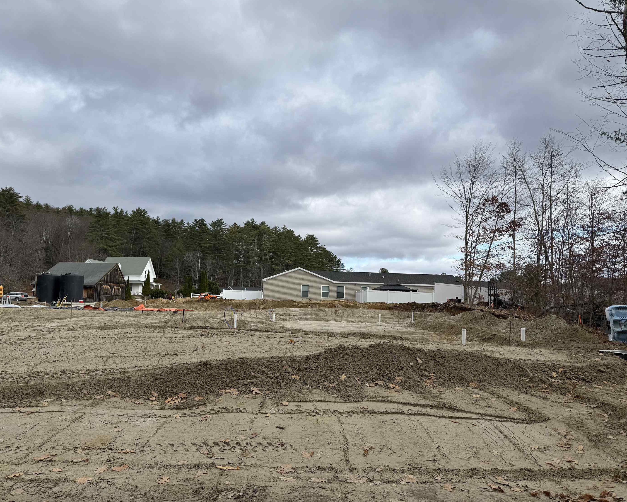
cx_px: 302
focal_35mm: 26
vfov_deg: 54.9
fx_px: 482
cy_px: 257
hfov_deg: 66.0
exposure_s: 1/2611
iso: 80
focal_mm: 6.76
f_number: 1.78
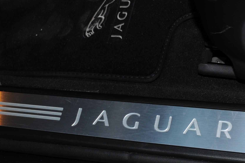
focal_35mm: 81
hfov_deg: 25.0
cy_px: 114
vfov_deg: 16.8
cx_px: 165
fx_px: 551
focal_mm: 36
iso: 640
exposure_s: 1/60
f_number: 8
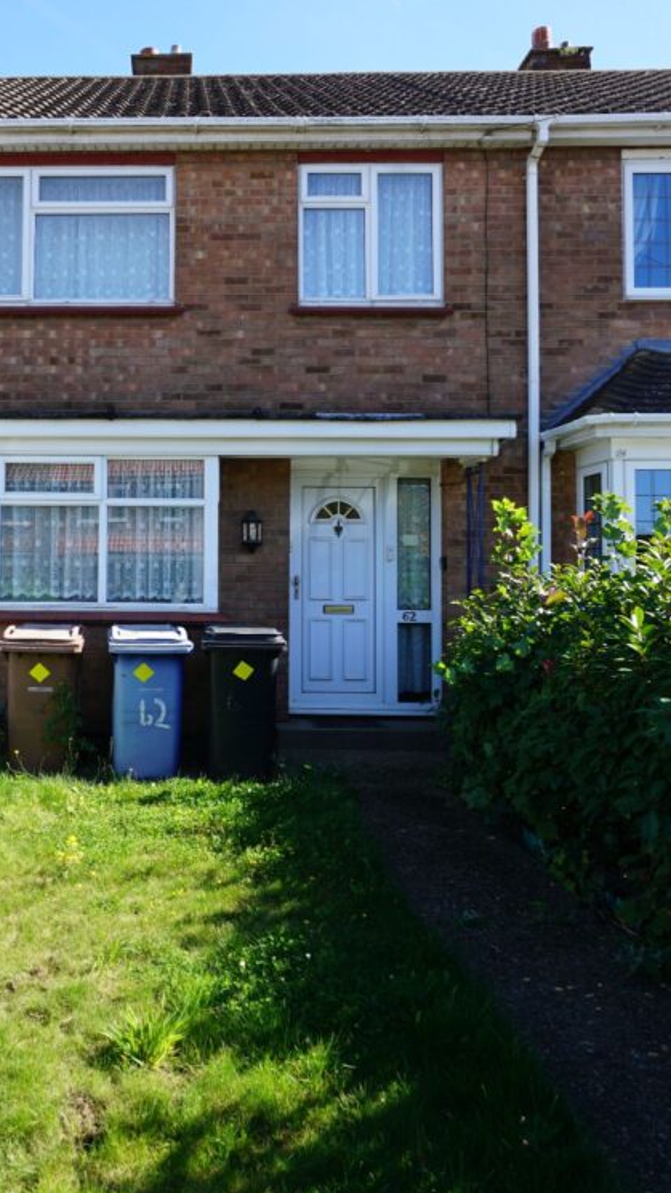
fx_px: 854
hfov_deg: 41.5
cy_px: 558
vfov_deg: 69.8
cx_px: 159
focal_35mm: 27
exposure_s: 1/80
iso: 100
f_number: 9
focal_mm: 16
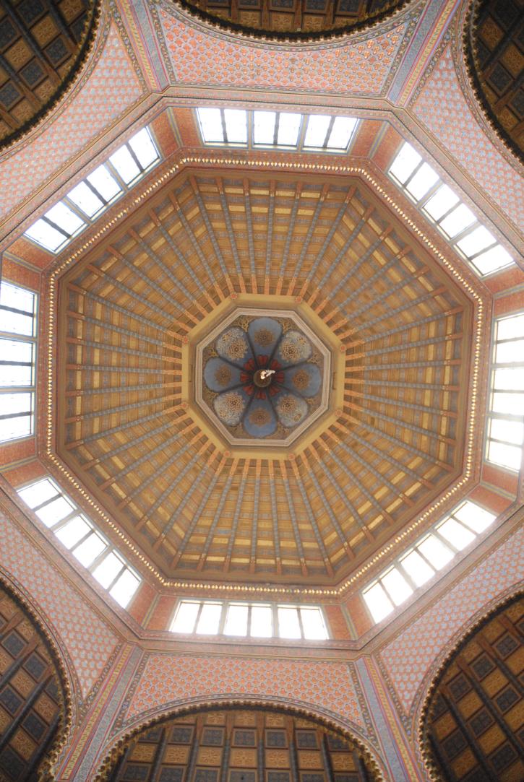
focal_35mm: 27
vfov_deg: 67.3
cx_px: 262
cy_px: 391
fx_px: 588
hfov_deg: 48.1
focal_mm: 18
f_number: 3.5
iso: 1600
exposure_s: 1/50
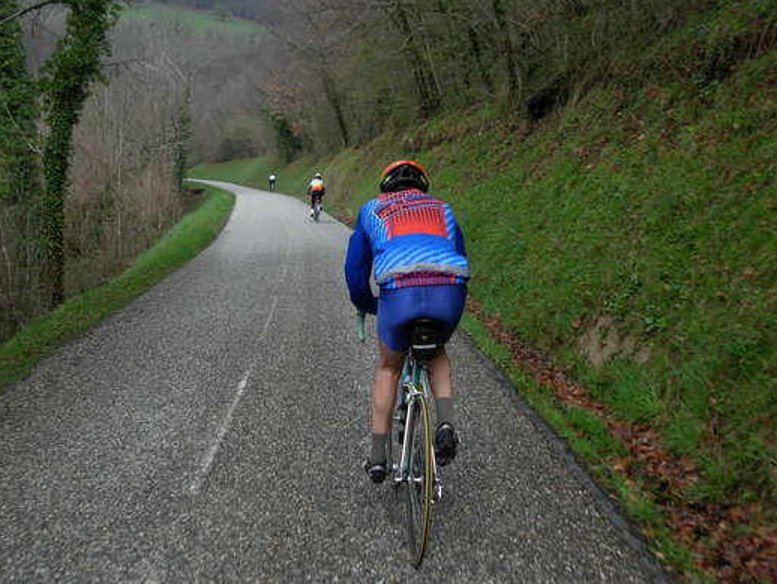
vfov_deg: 32.9
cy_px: 275
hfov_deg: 42.9
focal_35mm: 44
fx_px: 988
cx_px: 345
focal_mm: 6.3
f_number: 2.9
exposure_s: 1/132
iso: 79
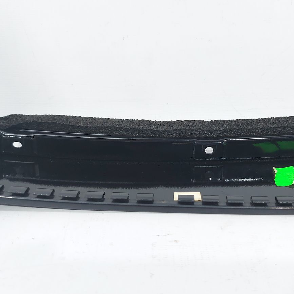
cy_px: 143
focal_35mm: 34
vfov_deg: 48.4
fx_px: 327
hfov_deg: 47.9
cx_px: 186
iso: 80
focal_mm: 5.23
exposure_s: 1/50
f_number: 1.8
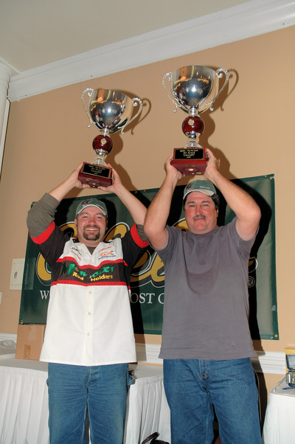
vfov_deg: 57.3
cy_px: 222
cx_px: 148
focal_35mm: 33
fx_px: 407
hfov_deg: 39.9
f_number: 4
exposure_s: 1/60
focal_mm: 22
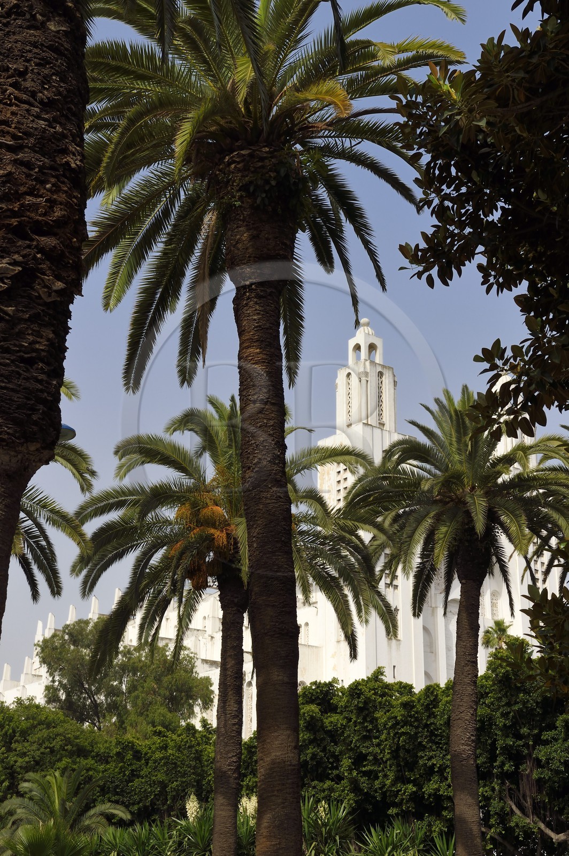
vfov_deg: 38.2
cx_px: 284
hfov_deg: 25.9
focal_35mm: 52
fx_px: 1235
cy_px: 428
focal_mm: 52
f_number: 14
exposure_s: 1/250
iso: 200
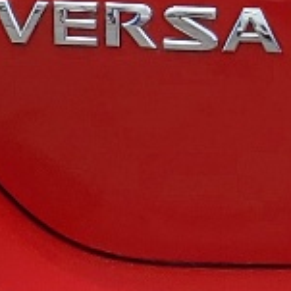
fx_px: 2321
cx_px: 482
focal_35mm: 244
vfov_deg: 7.0
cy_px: -258
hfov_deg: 7.0
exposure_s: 1/5000
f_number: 1.5
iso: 50
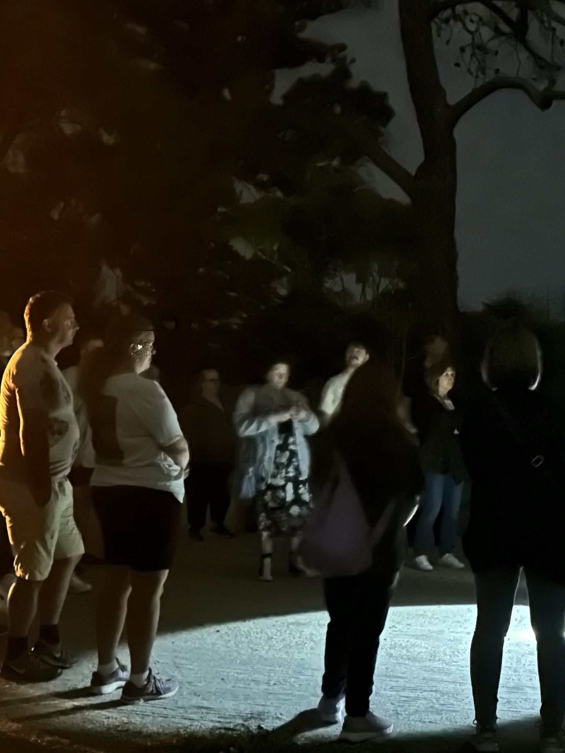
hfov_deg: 28.3
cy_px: 404
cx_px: 393
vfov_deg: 37.5
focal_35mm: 51
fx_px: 1110
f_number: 1.5
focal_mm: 5.7
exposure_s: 1/5
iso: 12500
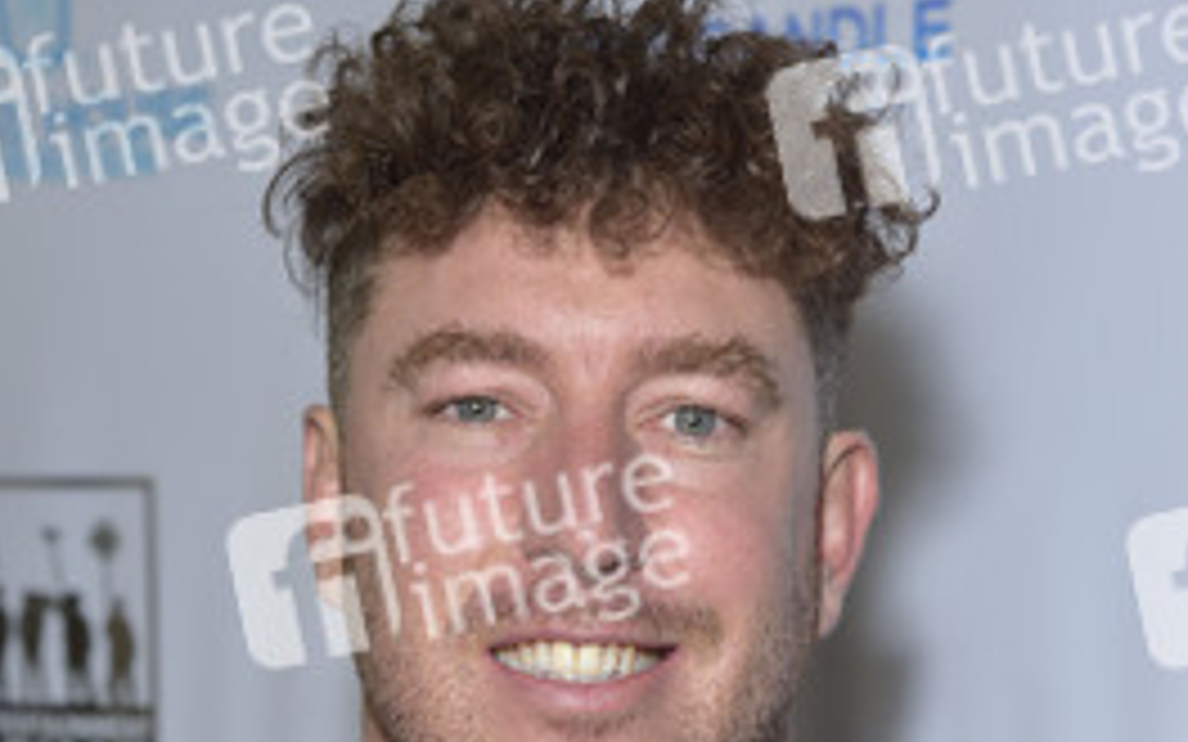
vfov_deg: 9.2
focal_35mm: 142
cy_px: 787
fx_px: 4598
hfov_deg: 14.7
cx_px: 592
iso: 1250
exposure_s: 1/250
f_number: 6.3
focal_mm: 92
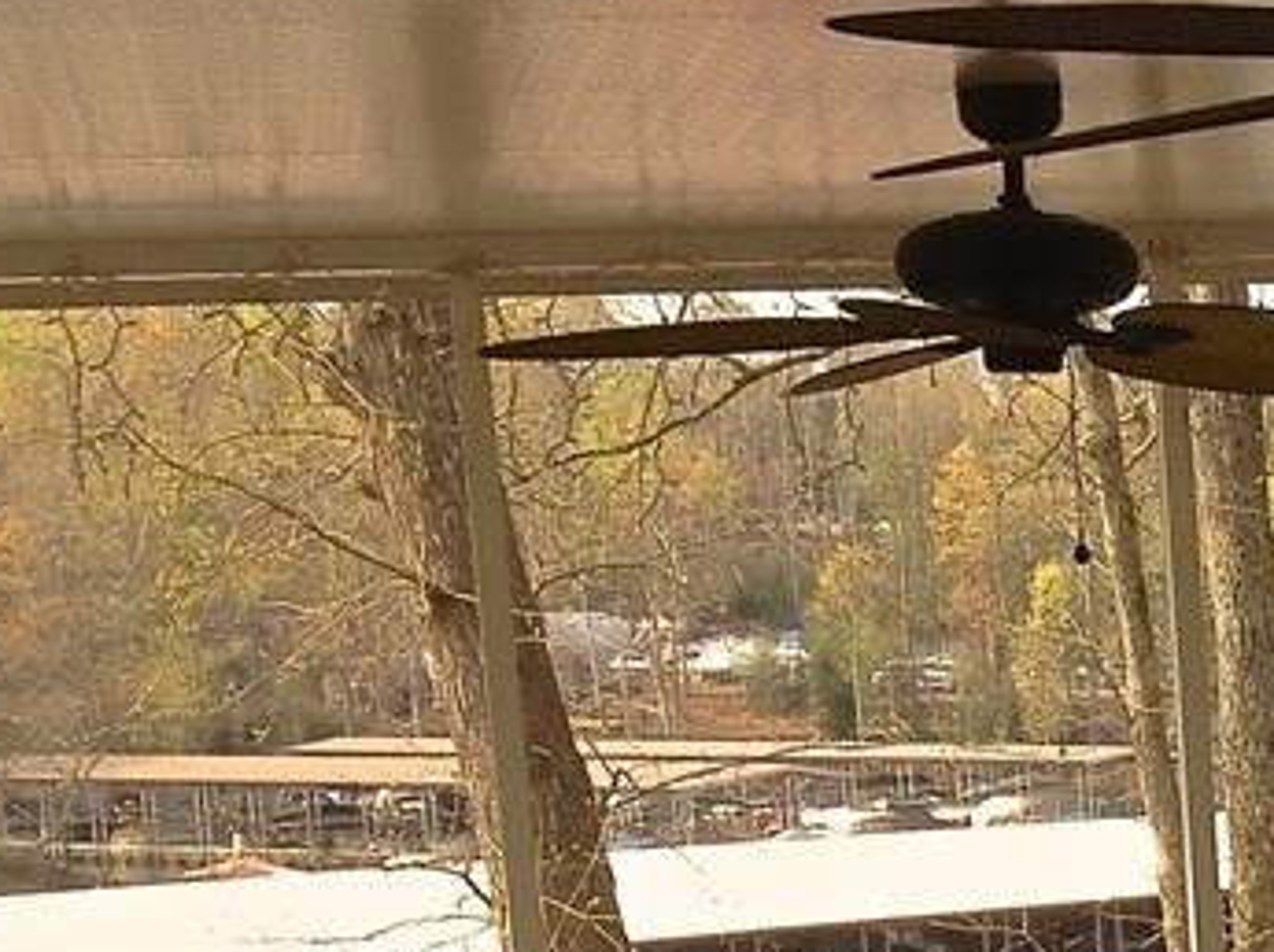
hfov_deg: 17.3
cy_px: 1362
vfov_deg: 13.5
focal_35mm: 104
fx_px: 3824
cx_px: 1839
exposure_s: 1/253
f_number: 2.4
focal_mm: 4.28
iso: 50
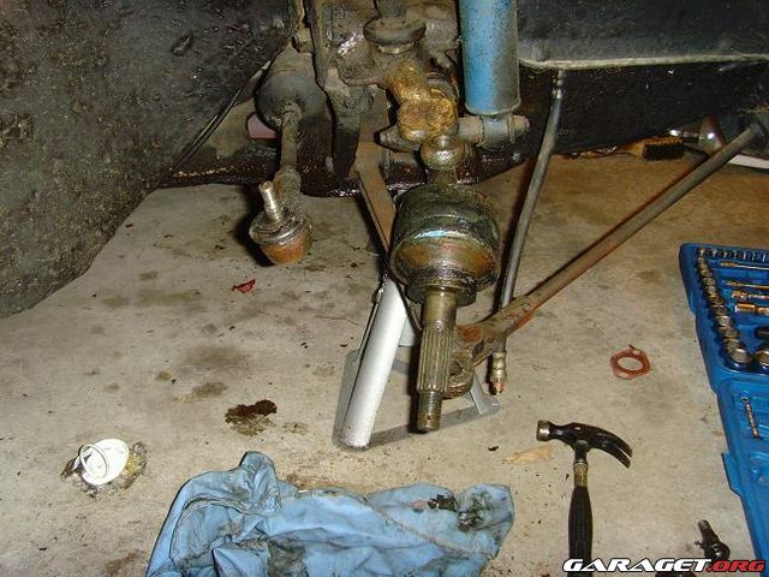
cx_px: 384
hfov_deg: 47.9
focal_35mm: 39
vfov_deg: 36.8
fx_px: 866
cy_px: 288
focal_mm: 6.6
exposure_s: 1/45
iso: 200
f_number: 3.5
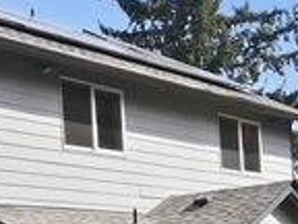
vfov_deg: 13.3
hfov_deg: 18.0
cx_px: 155
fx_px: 938
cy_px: 253
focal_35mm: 109
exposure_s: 1/125
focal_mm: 11
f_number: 10
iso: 320
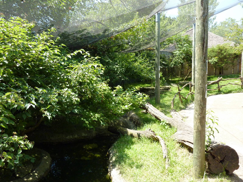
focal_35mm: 25
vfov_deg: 54.9
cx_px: 122
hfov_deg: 69.4
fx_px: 175
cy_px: 91
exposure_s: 1/500
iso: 250
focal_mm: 4.1
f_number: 3.3
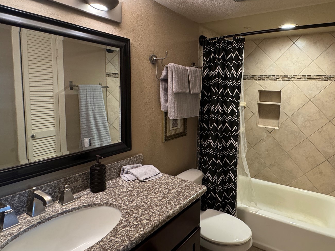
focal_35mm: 22
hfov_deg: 74.5
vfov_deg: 60.9
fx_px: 213
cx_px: 218
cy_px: 110
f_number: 2.2
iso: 320
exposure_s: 1/60
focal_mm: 2.22
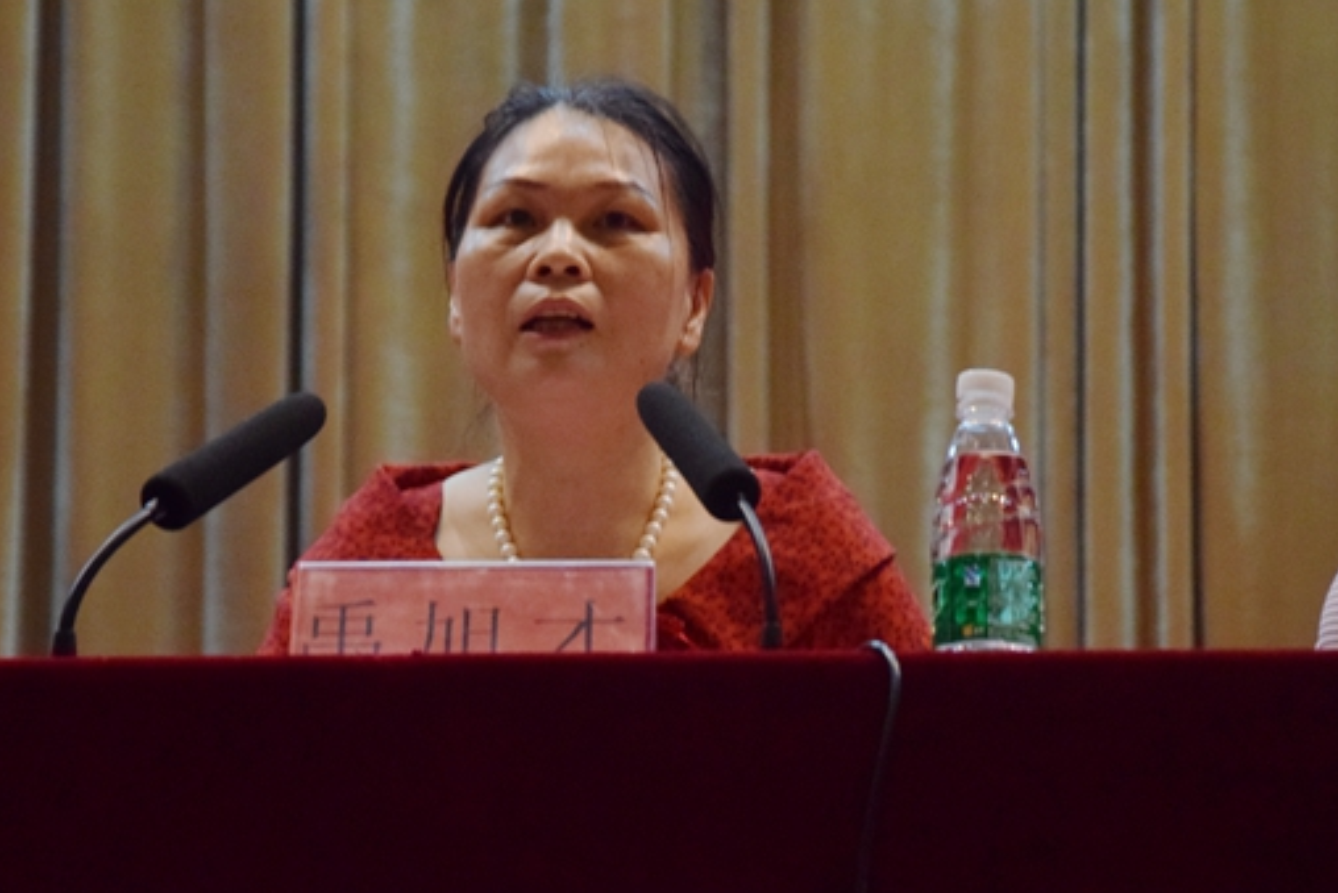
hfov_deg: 12.6
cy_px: 377
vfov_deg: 8.4
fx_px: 6060
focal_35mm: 163
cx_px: 629
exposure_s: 1/80
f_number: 5.6
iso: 1600
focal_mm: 92
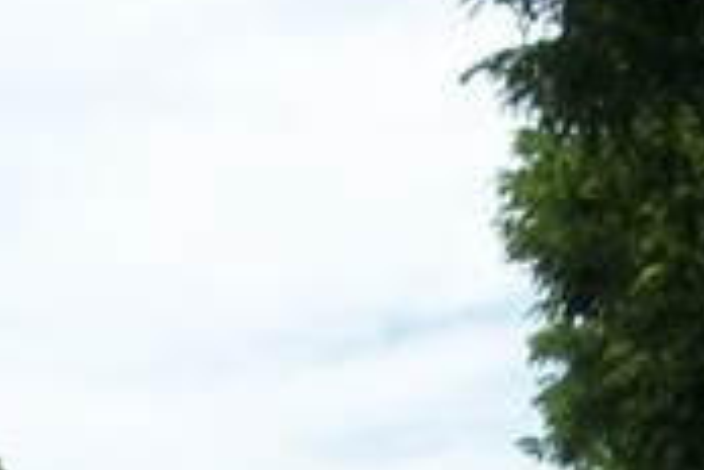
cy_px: 960
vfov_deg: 10.8
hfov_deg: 17.7
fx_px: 2249
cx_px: 542
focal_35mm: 115
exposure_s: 1/640
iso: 200
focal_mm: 5.7
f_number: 8.8
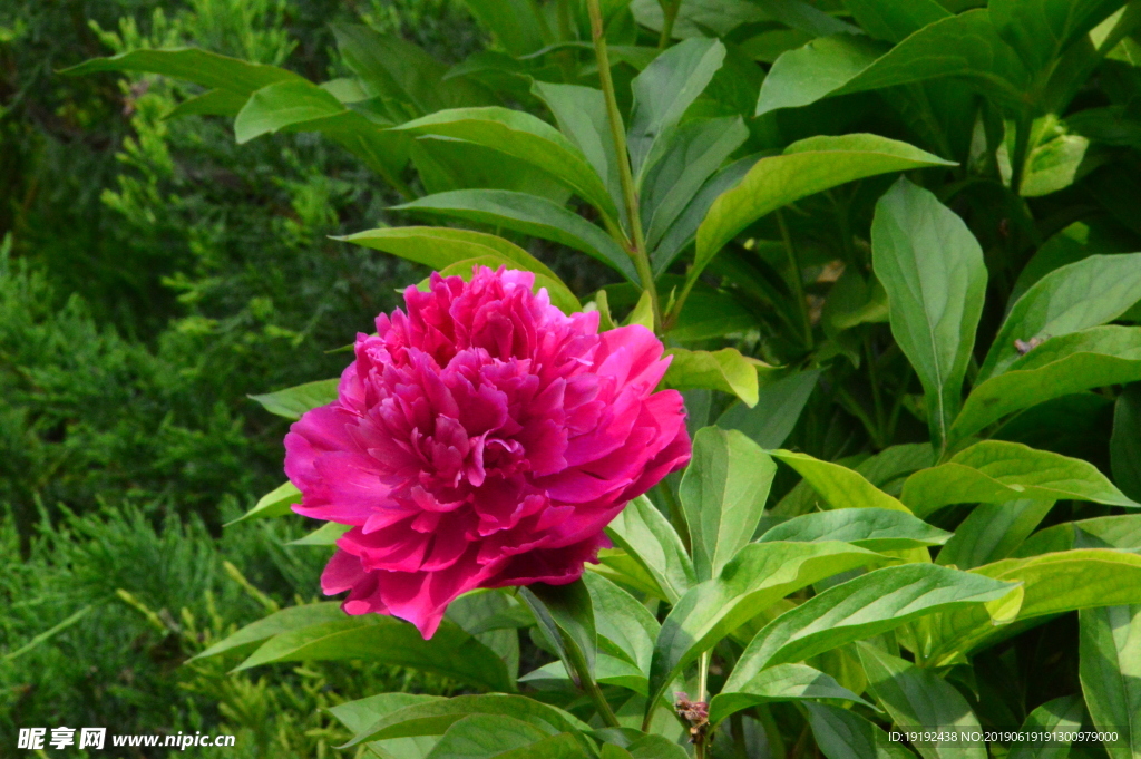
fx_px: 14251
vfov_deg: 3.1
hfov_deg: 4.6
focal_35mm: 450
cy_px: 380
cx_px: 570
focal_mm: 300
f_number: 32
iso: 4500
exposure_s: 1/250
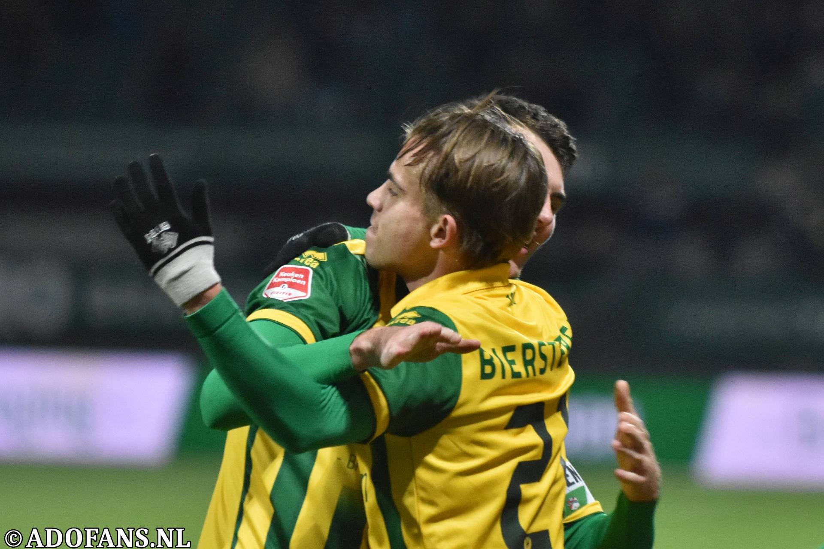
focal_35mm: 285
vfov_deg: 4.8
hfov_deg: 7.2
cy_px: 274
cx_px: 412
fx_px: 6523
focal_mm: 190
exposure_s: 1/800
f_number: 2.8
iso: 3200
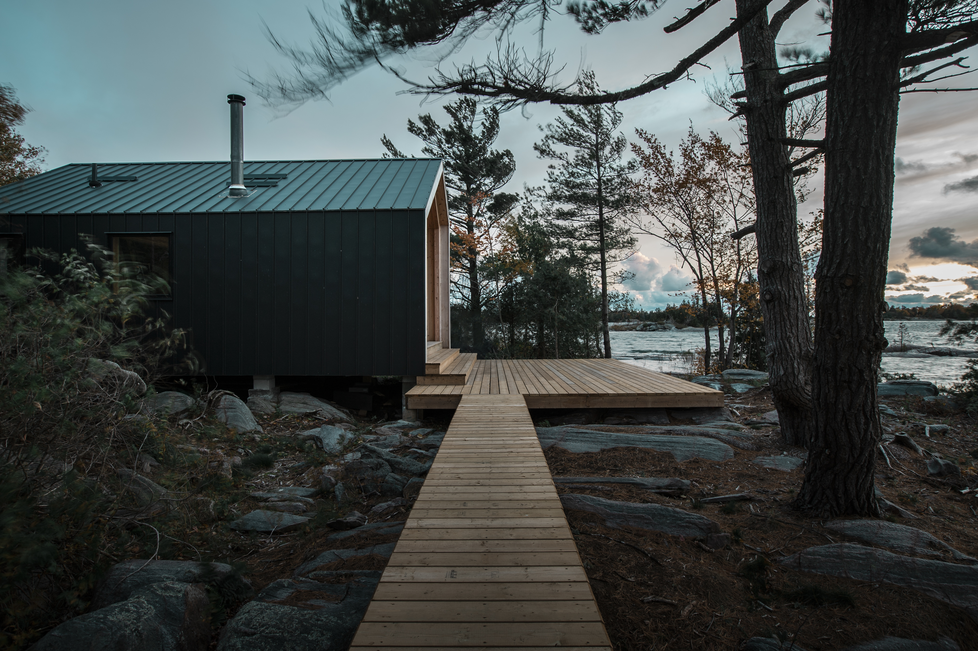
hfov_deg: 86.9
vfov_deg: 64.5
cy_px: 326
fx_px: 516
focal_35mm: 19
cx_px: 489
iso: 100
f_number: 8
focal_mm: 19
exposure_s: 1/3
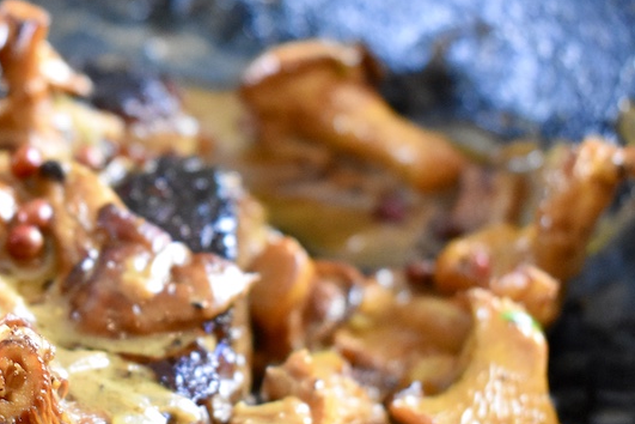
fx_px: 2169
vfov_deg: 11.1
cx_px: -66
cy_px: 354
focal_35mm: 123
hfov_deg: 16.2
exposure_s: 1/60
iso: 3200
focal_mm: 34
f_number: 4.5
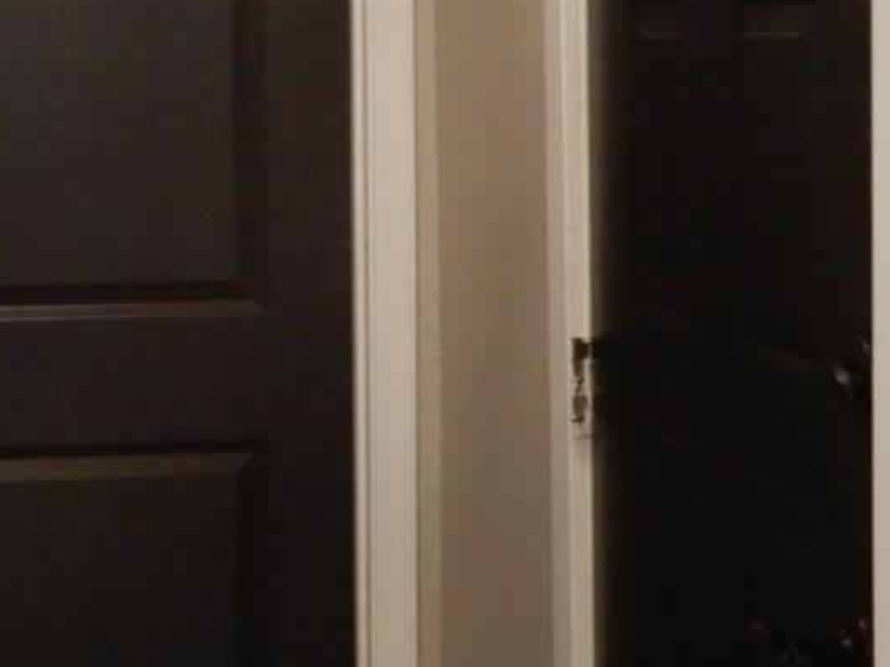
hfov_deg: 18.9
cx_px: 309
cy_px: 80
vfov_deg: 14.1
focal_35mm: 104
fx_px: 2674
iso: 400
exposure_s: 1/20
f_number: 3.4
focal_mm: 4.3
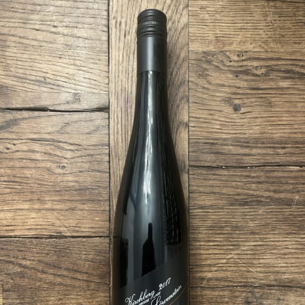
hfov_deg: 52.5
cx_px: 153
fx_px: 309
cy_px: 204
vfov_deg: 51.5
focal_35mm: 31
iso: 800
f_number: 1.6
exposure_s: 1/25
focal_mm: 5.1
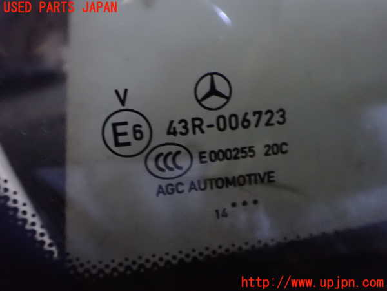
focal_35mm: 30
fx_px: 335
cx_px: 194
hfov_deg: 60.0
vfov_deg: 46.8
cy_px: 146
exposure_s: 1/15
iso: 1600
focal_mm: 5.4
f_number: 2.3
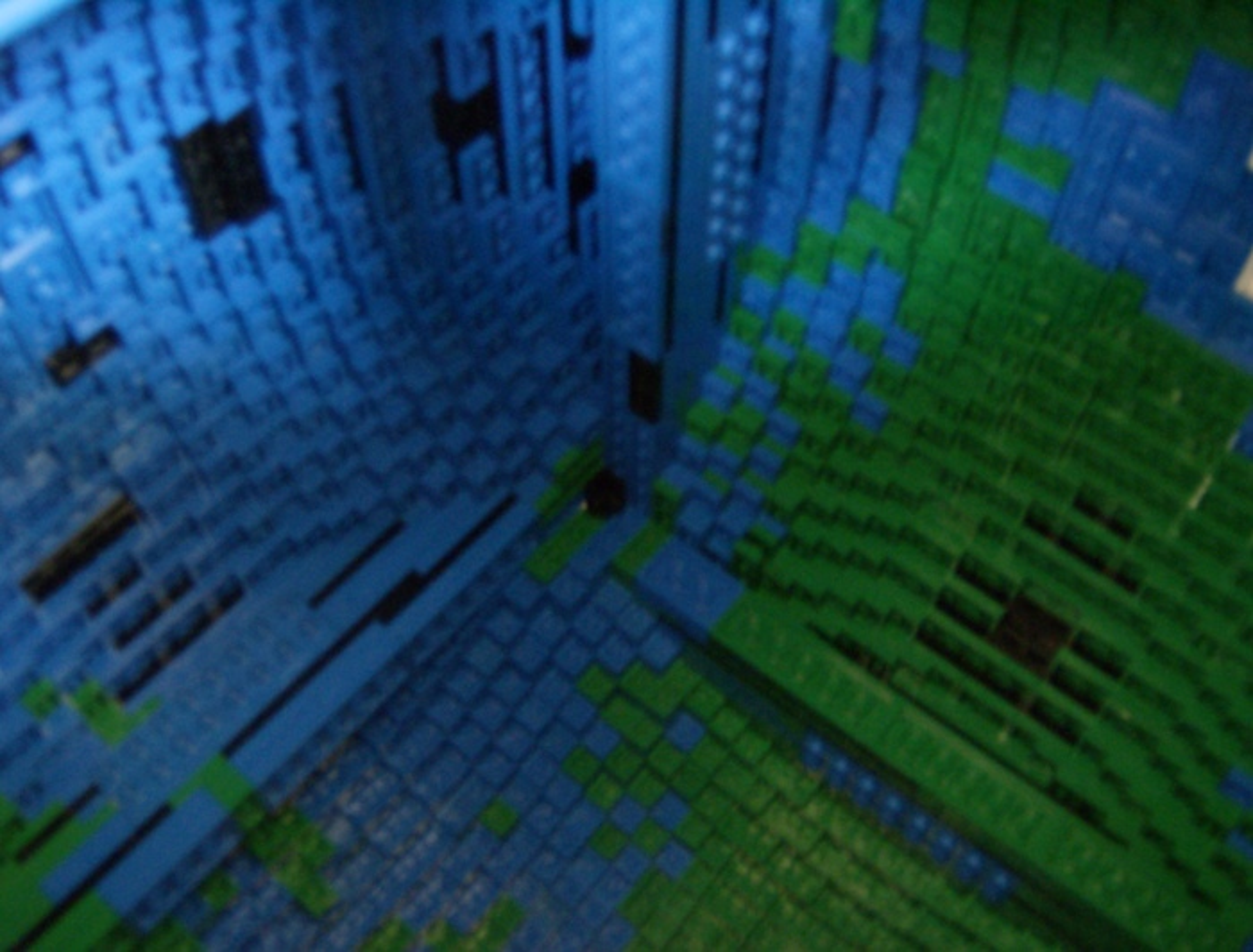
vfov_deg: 40.0
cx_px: 626
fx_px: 1309
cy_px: 476
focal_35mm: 36
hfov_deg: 51.1
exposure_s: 1/1.35
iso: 200
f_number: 2.8
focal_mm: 6
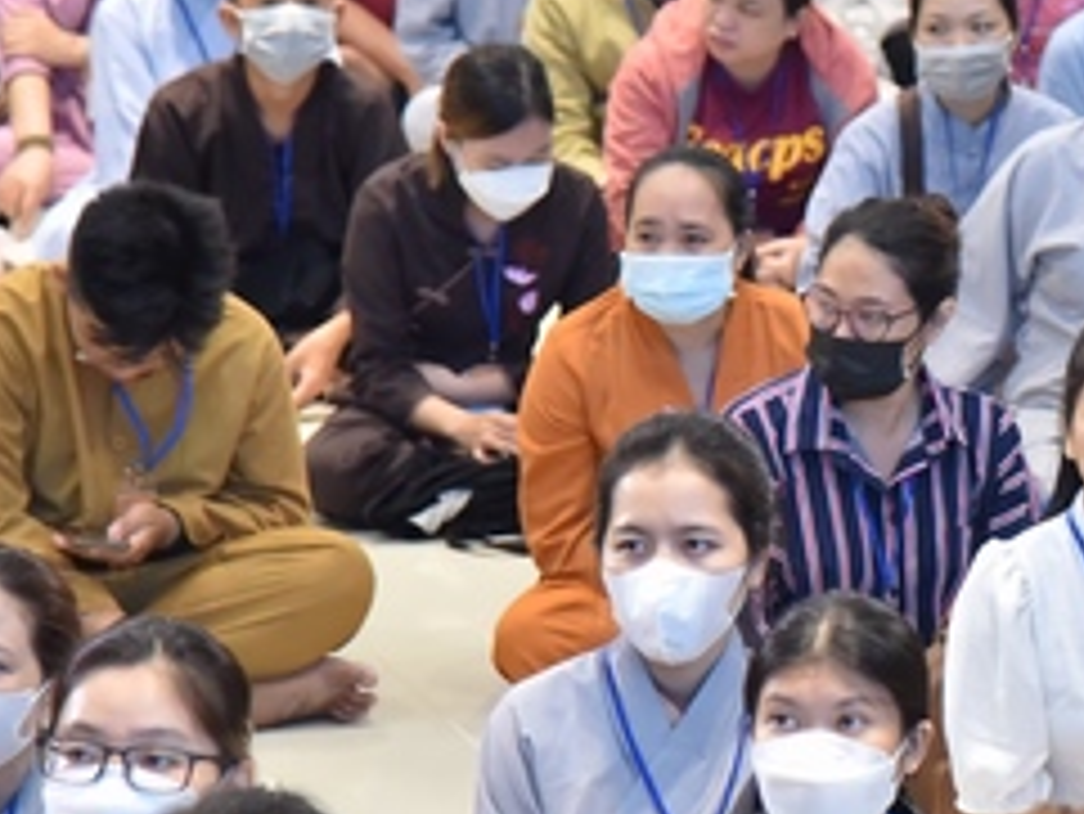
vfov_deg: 5.9
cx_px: 1286
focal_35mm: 254
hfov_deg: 7.7
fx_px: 7958
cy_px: 436
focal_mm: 98
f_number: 4
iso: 2000
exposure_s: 1/160
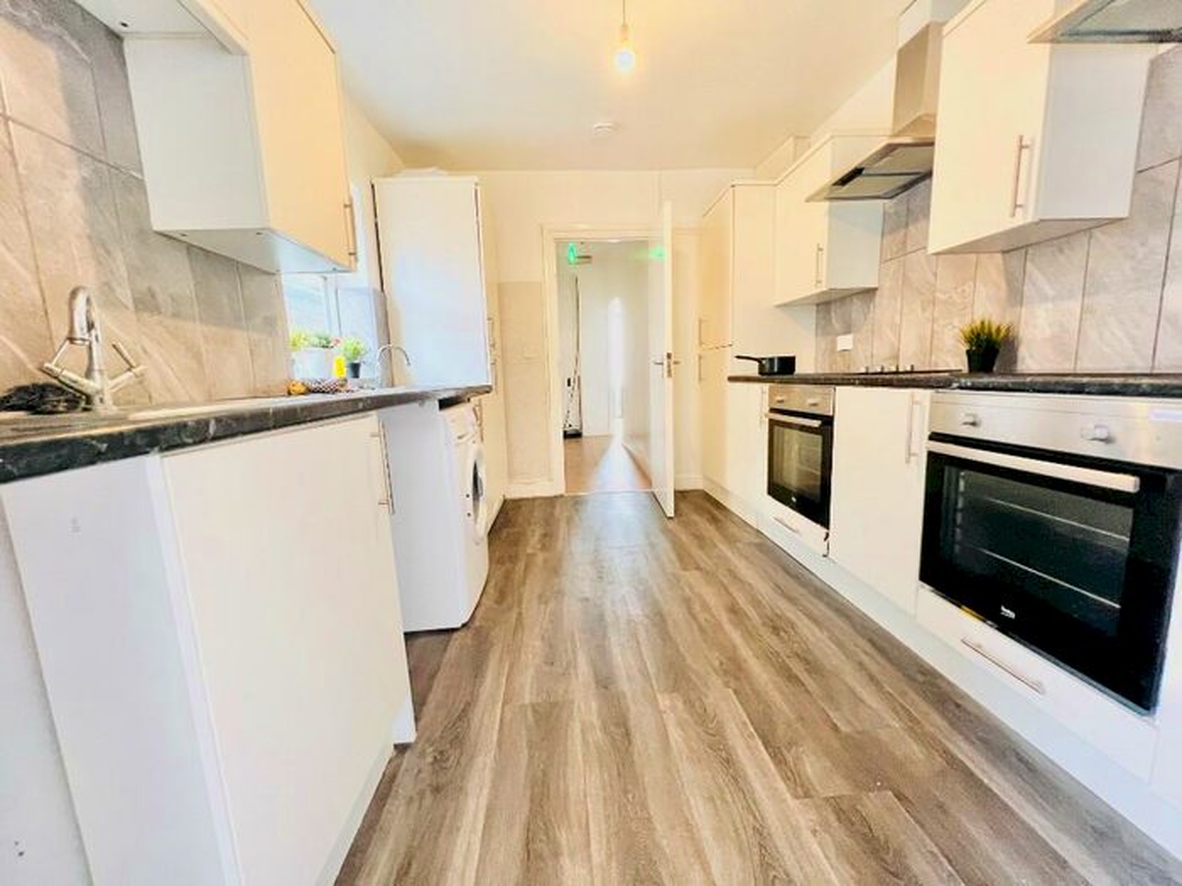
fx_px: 444
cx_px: 591
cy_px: 443
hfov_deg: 106.2
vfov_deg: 89.9
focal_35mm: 13
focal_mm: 1.57
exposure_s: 1/50
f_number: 1.8
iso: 250
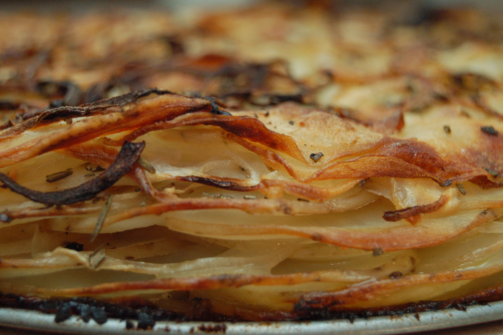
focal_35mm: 82
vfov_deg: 16.5
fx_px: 1152
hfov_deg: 24.6
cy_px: 168
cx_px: 252
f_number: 5.6
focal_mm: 55
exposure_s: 1/60
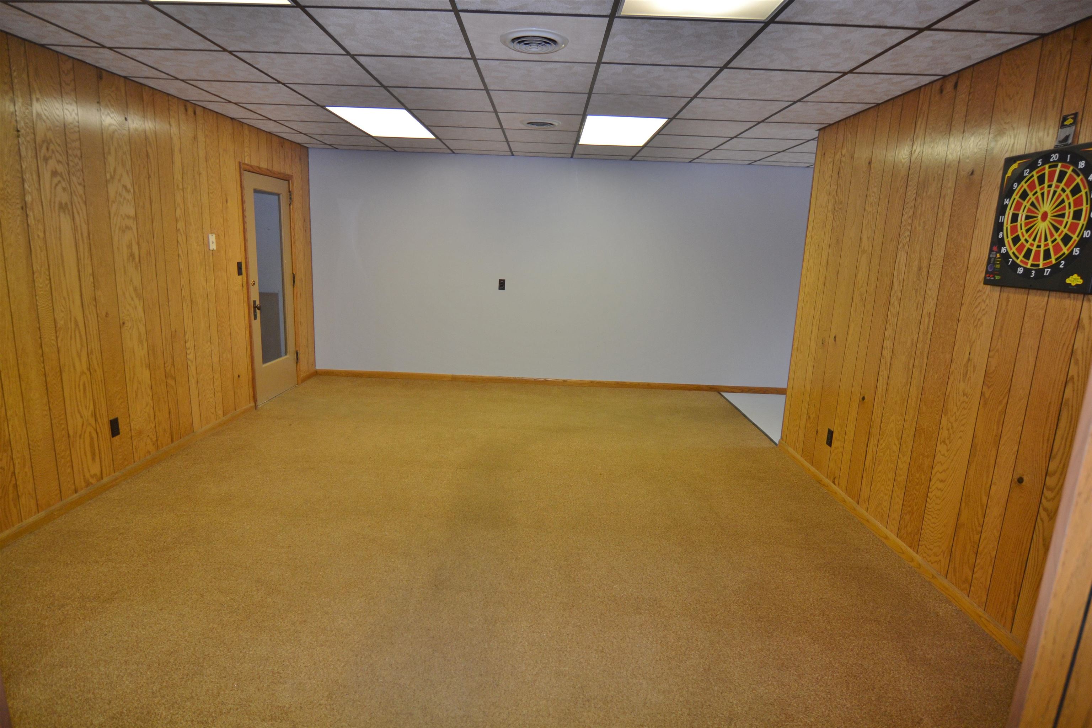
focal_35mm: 18
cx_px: 546
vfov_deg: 67.4
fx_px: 546
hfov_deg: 90.0
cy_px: 364
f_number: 4
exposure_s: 1/60
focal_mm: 12
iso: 450
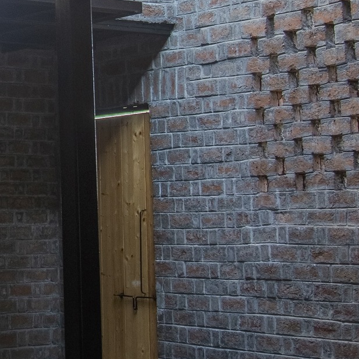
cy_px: 22
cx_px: -163
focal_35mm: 99
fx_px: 1162
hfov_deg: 16.2
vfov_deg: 17.3
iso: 200
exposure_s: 1/1250
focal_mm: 24
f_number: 3.5
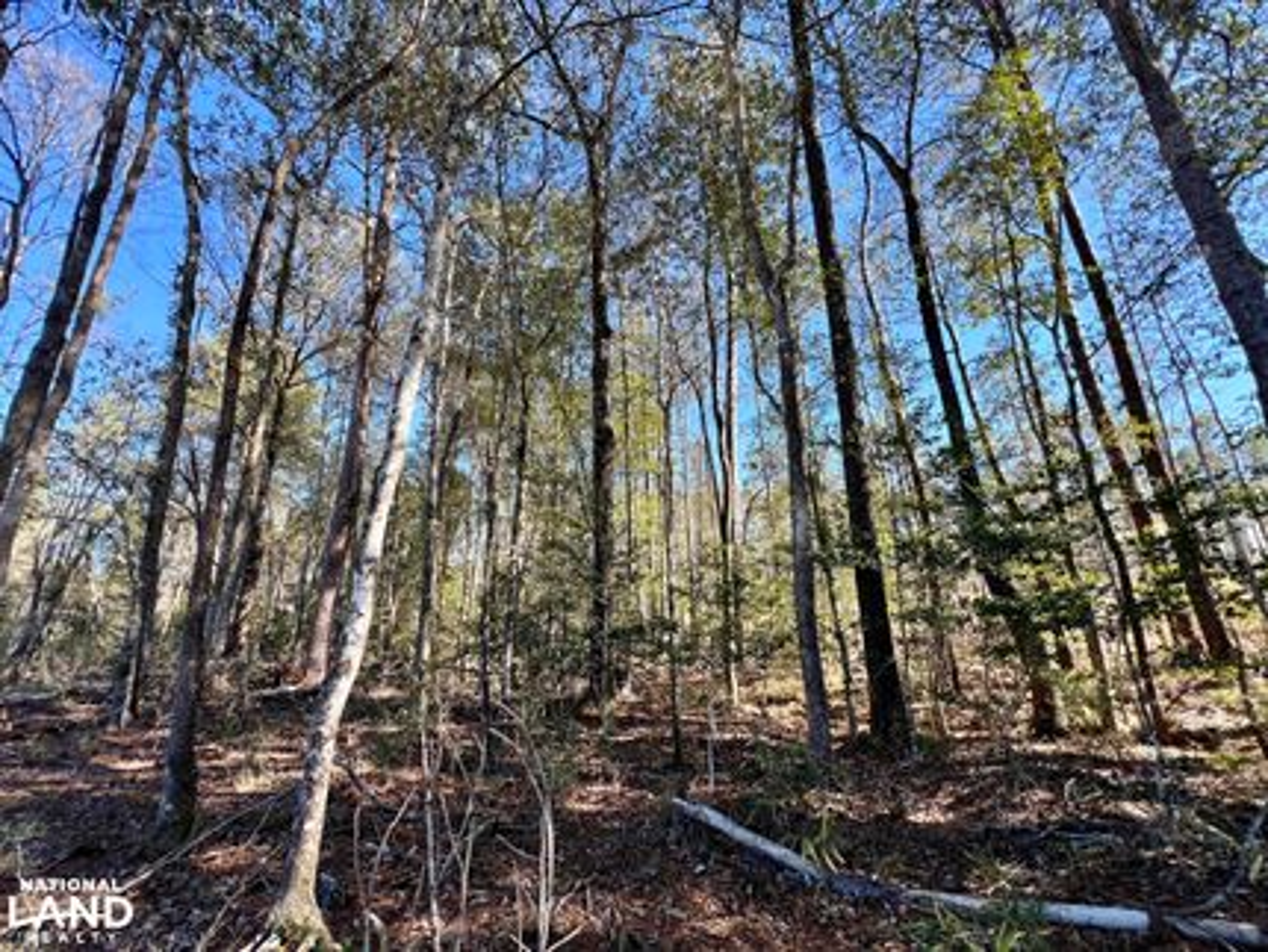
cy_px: 476
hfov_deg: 106.1
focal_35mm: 13
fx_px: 476
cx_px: 634
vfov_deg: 90.0
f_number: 1.8
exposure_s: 1/316
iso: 32
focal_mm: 1.57
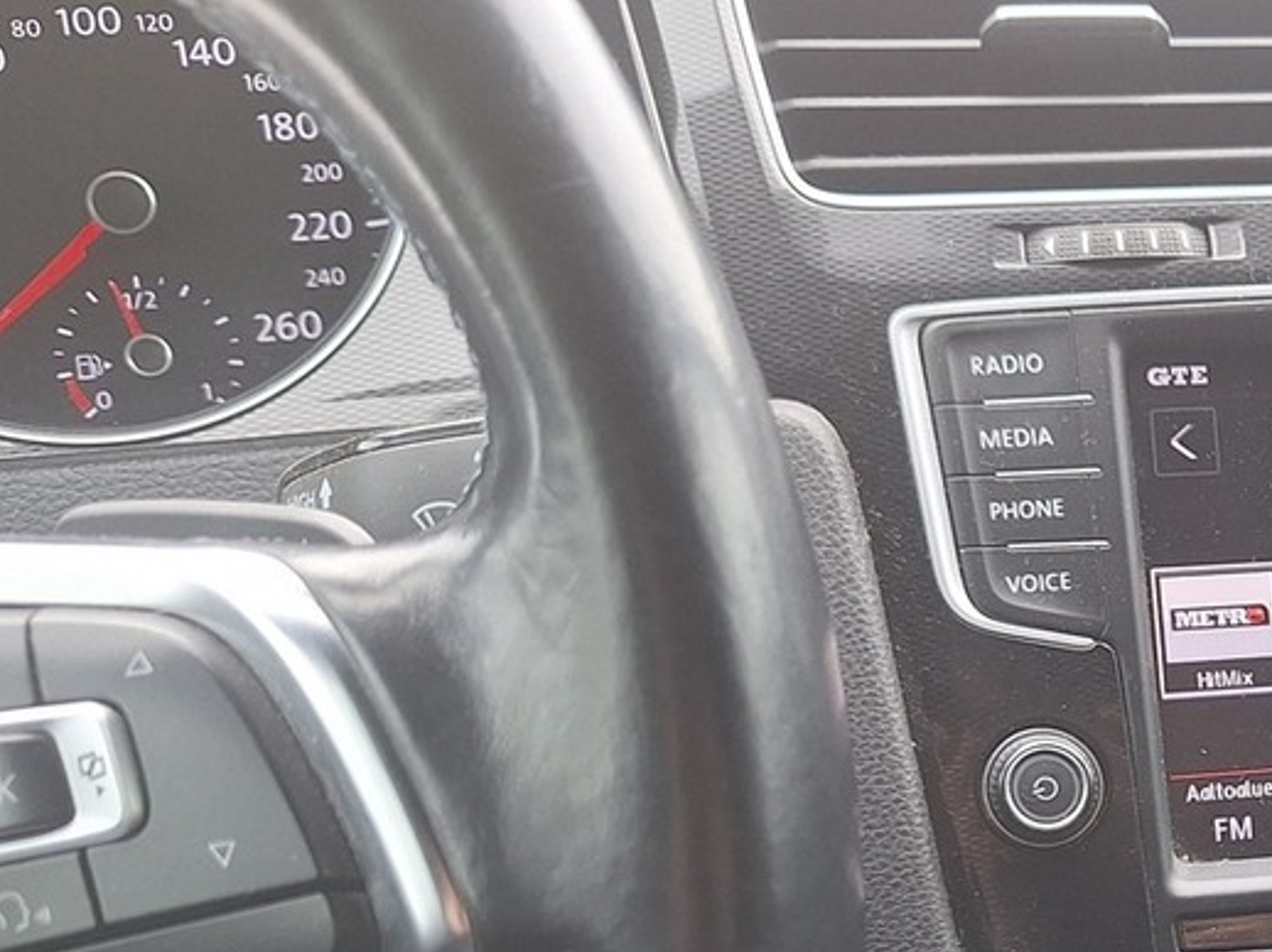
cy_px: 925
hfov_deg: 27.3
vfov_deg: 22.2
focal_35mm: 64
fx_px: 2351
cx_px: 1451
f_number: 1.8
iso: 50
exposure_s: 1/100
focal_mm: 5.54
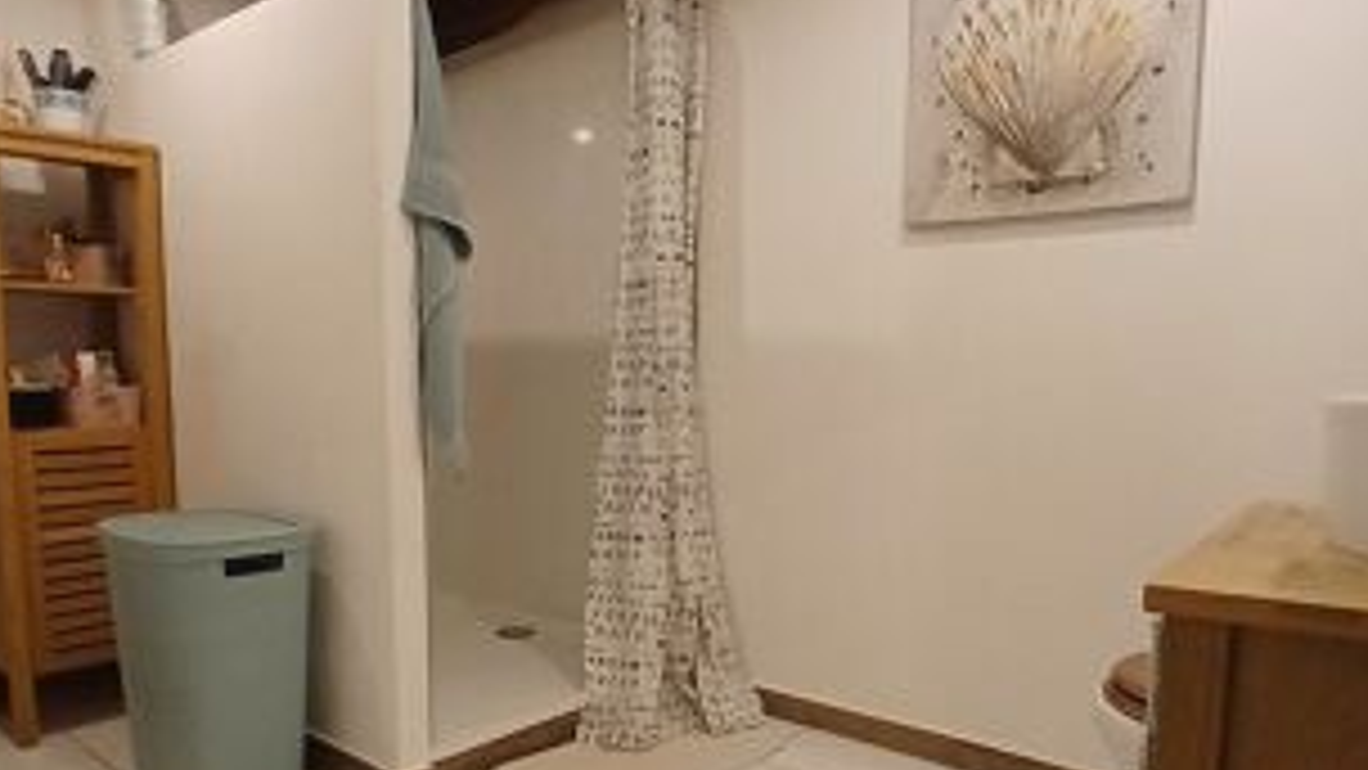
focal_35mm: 26
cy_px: 493
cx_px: 657
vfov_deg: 43.9
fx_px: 943
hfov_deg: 71.9
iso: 320
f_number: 2.2
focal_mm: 1.4
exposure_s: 1/24
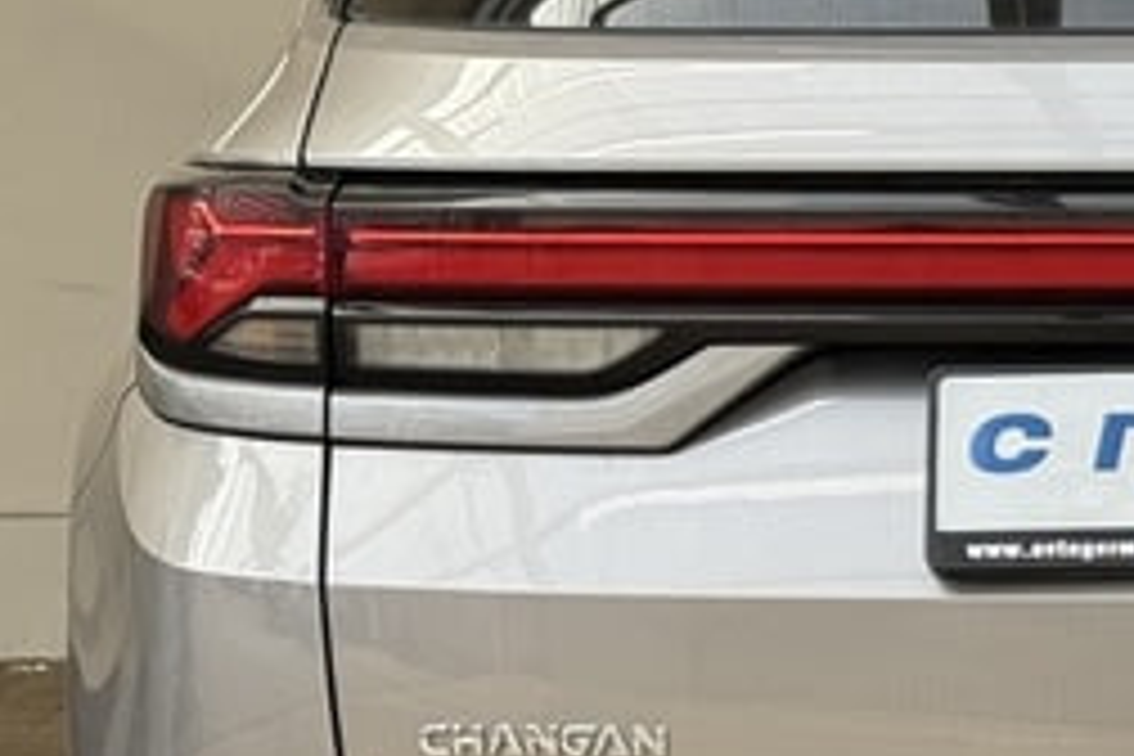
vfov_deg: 7.7
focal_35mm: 178
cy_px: 322
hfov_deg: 11.3
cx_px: 1400
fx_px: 5607
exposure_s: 1/568
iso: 64
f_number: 1.78
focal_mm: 6.76
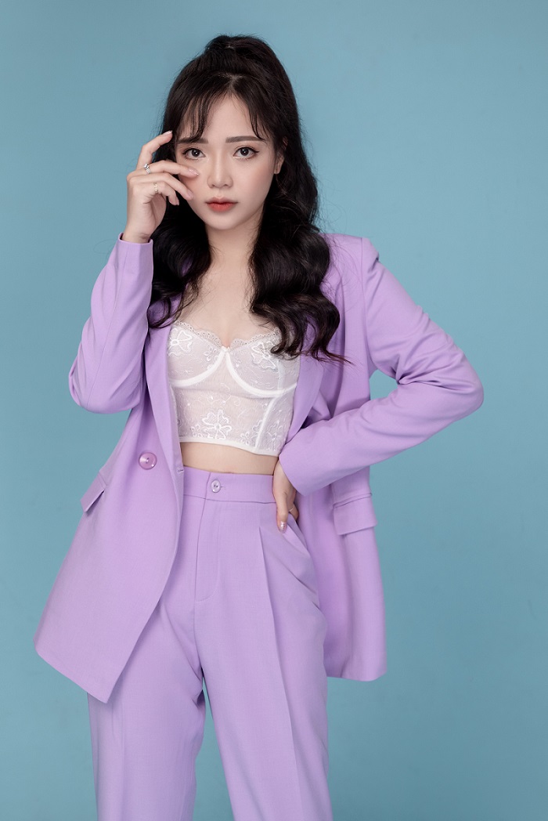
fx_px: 1140
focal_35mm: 50
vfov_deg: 39.6
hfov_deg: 27.0
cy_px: 410
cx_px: 274
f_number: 5
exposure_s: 1/100
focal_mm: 50
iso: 500
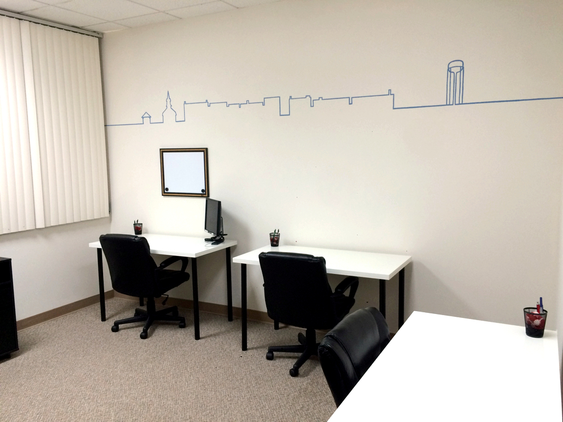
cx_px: 282
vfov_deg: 48.2
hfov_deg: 61.7
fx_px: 472
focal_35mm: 29
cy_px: 211
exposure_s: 1/30
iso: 32
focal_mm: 4.15
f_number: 2.2
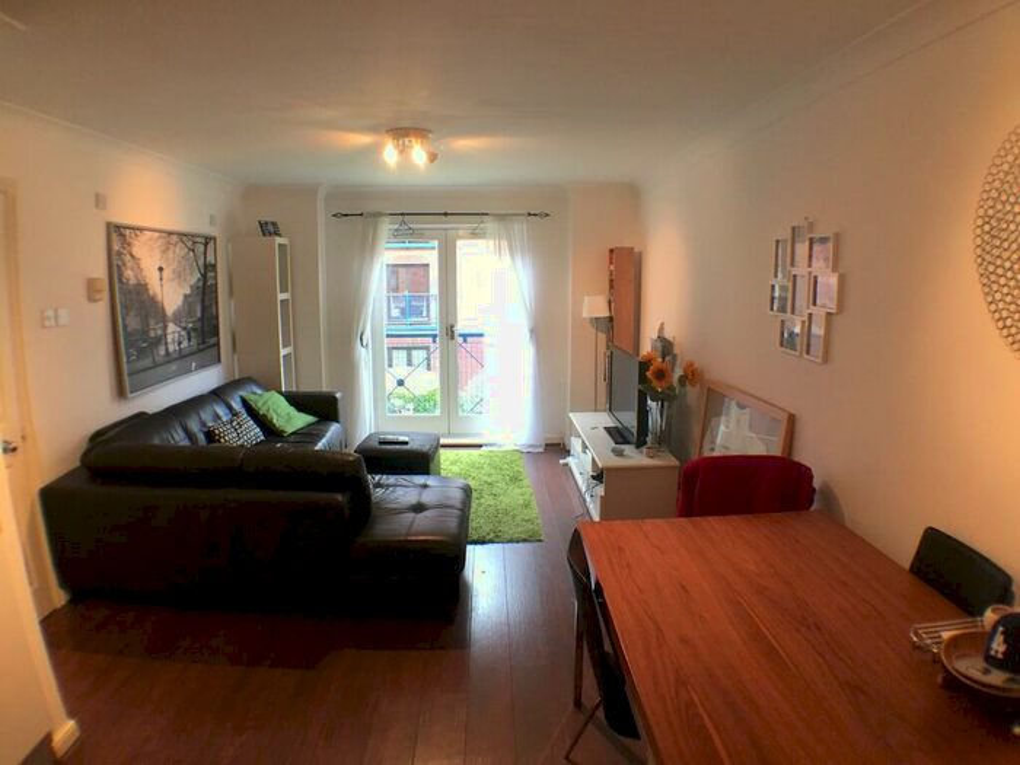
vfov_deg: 48.2
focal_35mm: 29
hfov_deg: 61.7
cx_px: 510
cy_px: 382
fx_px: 855
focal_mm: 4.15
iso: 80
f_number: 2.2
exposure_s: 1/33
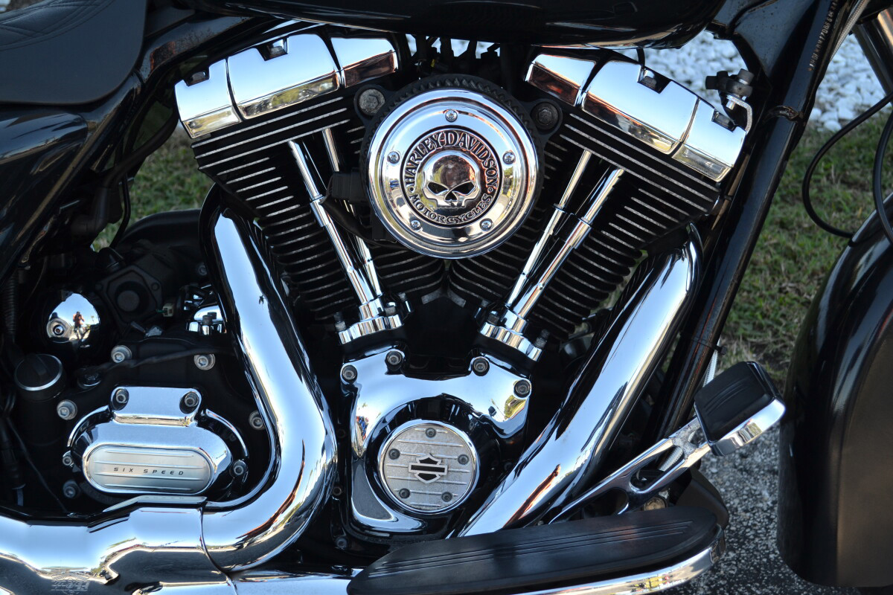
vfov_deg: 26.5
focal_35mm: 51
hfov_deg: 38.9
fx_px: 1265
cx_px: 446
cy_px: 298
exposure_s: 1/125
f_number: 5.6
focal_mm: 34
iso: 160
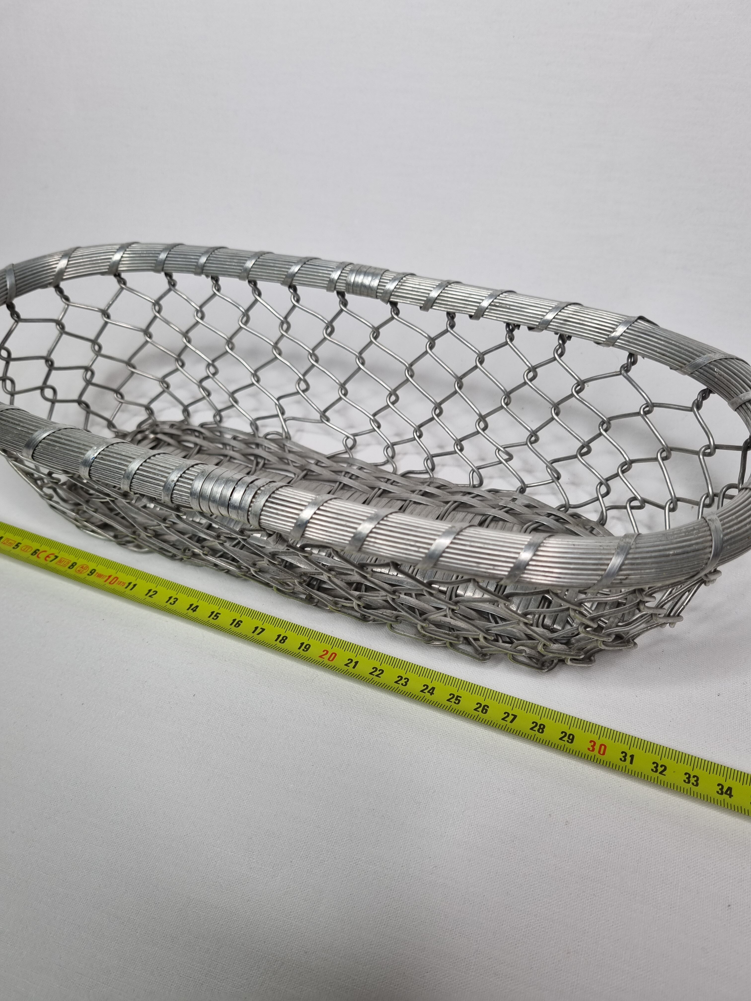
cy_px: 500
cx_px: 376
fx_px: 752
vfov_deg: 67.3
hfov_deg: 53.1
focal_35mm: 26
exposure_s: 1/133
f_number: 1.8
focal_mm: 5.4
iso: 50
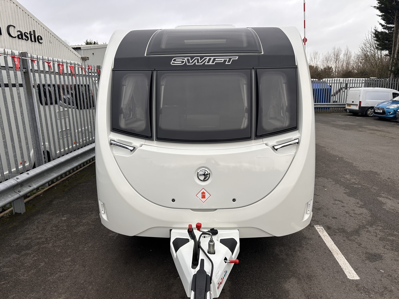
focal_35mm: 24
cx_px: 200
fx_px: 277
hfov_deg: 71.6
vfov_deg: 56.8
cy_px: 150
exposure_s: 1/389
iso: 80
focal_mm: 6.86
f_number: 1.78
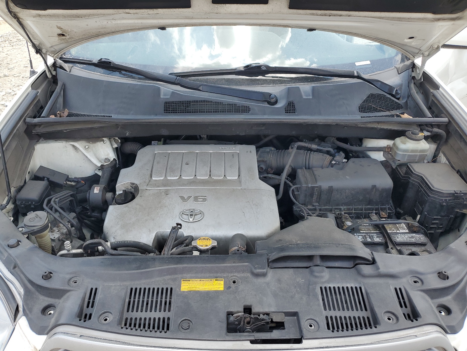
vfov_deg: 53.1
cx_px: 234
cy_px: 176
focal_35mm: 26
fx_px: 351
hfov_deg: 67.3
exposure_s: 1/667
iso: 50
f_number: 1.5
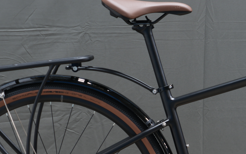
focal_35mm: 195
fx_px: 1307
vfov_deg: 6.7
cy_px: 126
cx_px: 223
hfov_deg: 10.7
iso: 100
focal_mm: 70
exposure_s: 1/6
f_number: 5
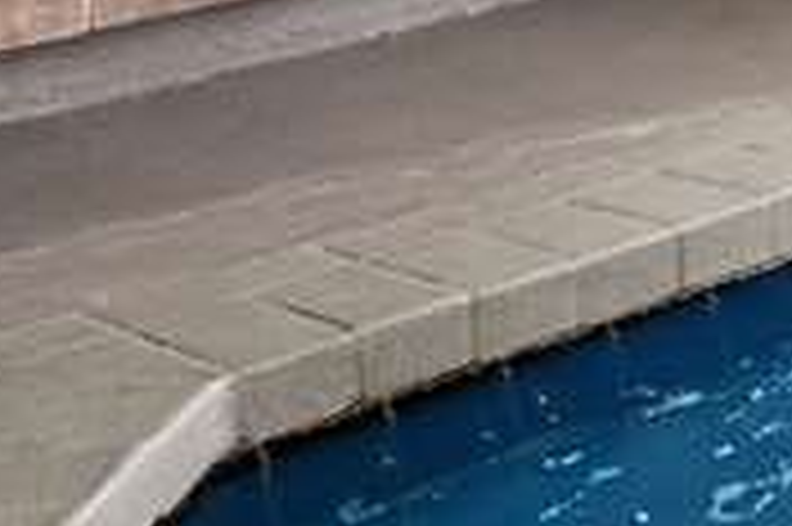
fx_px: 2044
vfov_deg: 14.1
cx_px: 1762
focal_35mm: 93
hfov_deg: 15.4
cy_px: -162
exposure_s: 2
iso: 250
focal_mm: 16
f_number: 10
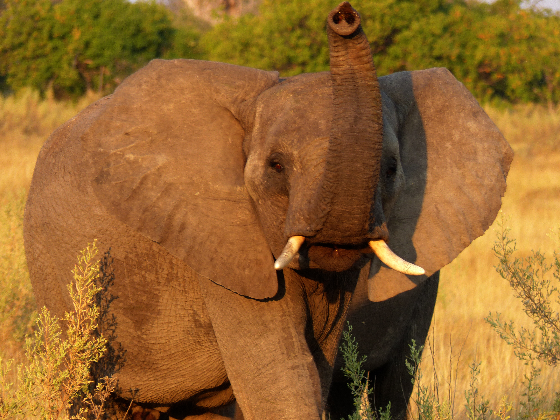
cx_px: 280
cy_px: 210
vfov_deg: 2.5
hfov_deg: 3.3
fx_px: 9706
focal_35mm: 600
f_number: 3.5
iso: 100
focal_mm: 108
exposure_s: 1/125
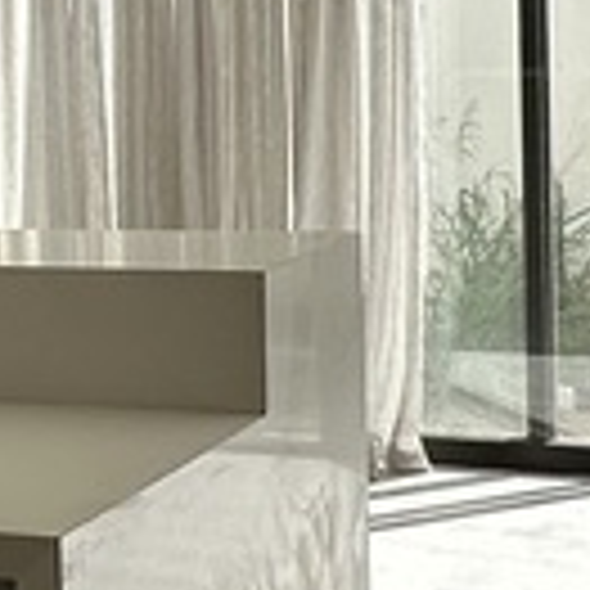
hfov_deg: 14.5
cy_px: 162
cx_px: -270
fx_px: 2179
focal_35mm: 113
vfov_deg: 15.4
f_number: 2.2
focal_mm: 2.22
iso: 40
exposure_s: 1/818
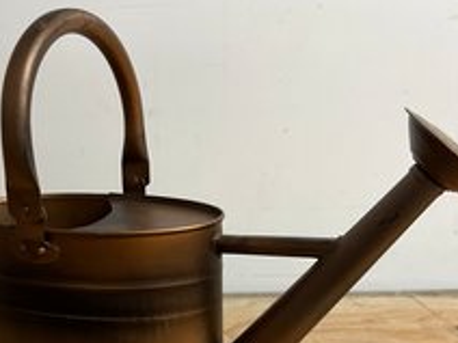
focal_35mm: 42
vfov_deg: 33.6
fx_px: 556
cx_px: 178
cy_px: 260
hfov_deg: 44.5
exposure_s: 1/60
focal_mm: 5.7
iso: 160
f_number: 1.5
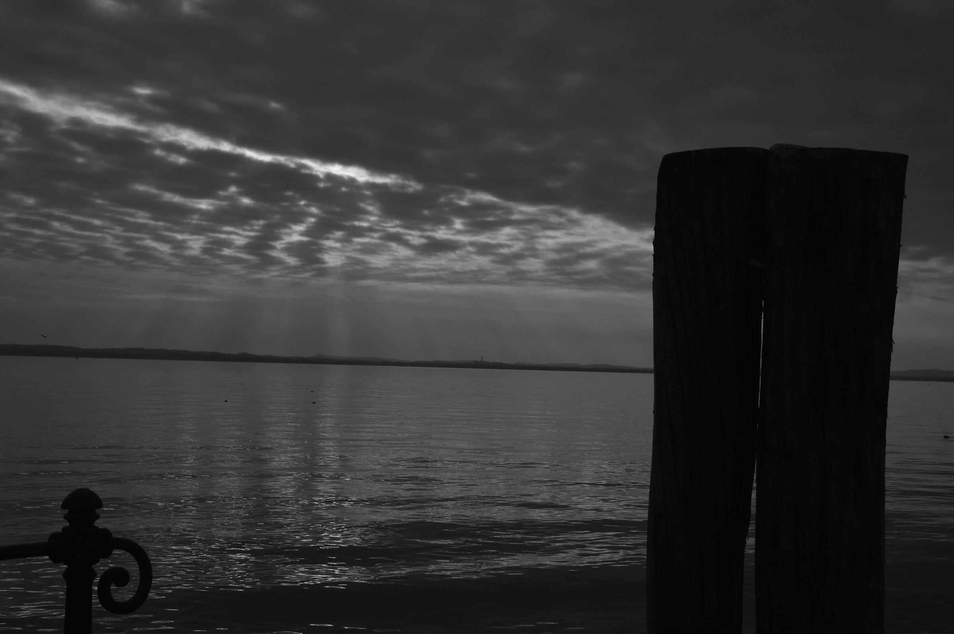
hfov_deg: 41.2
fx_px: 1271
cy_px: 317
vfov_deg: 28.0
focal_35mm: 48
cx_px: 477
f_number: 18
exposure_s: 1/320
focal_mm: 32
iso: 100
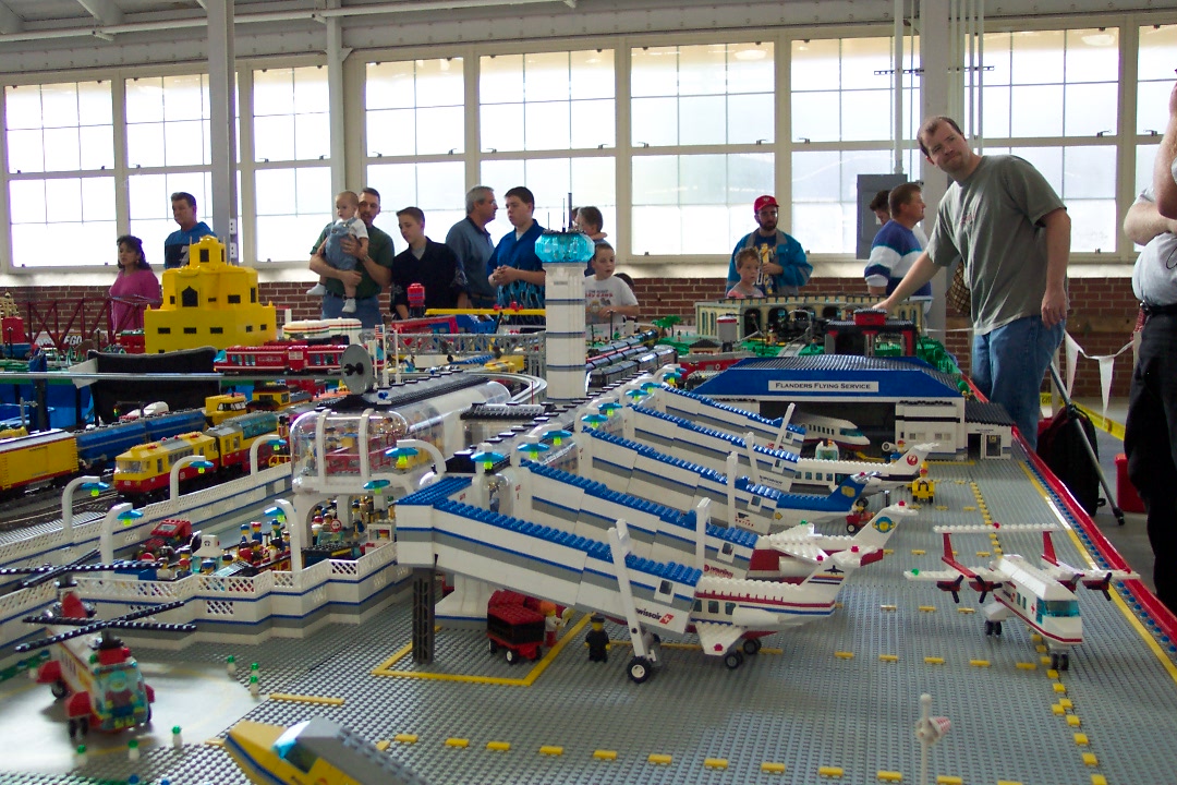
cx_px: 588
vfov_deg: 35.1
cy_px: 392
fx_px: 1242
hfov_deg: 50.7
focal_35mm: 38
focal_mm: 8
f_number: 2.8
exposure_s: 1/125
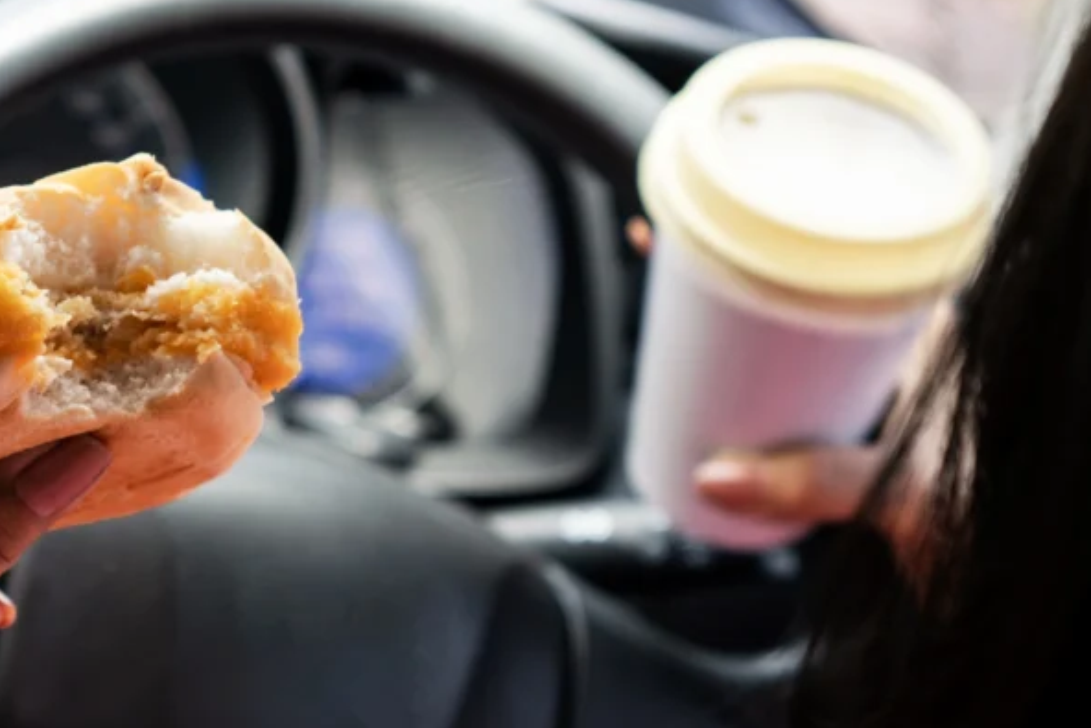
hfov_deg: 22.2
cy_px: 388
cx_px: 291
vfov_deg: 15.1
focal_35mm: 91
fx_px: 2754
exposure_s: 1/30
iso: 100
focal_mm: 35
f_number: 4
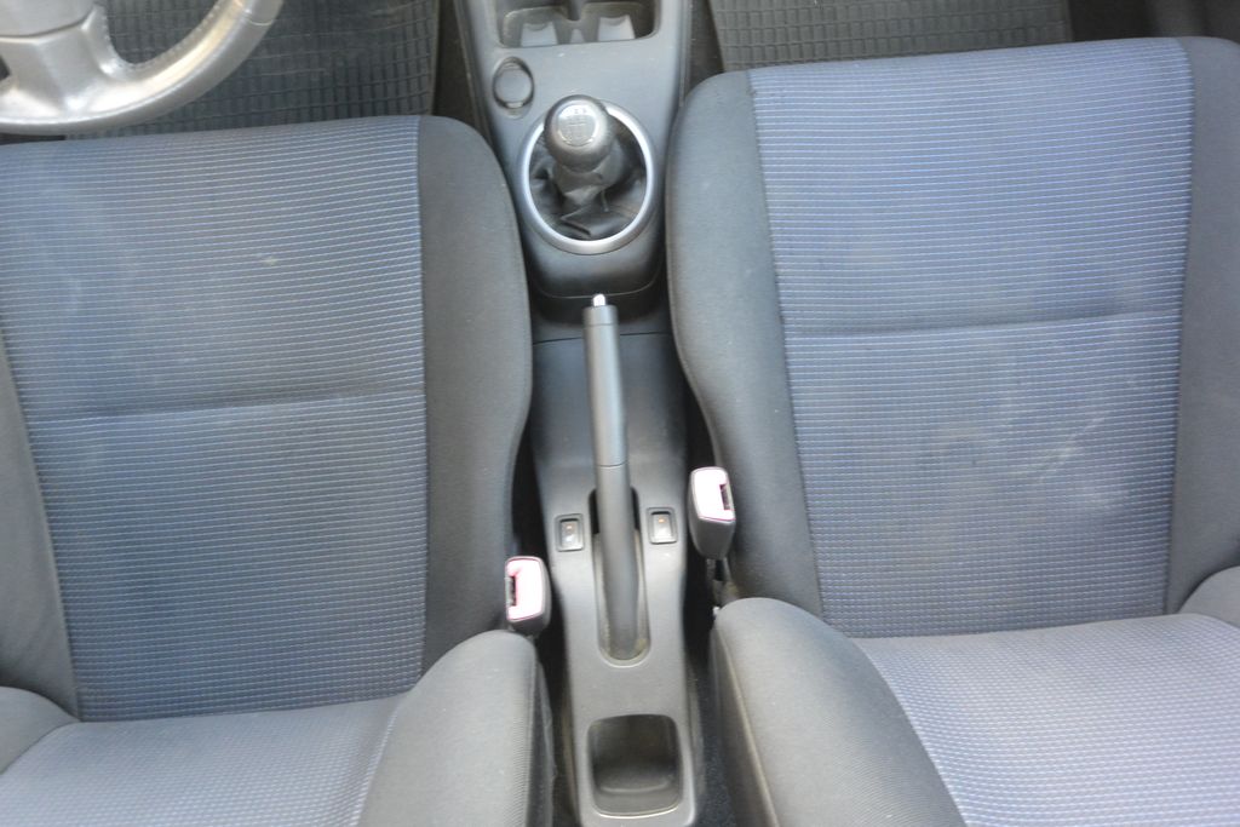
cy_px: 414
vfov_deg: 45.0
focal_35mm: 29
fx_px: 999
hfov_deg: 63.7
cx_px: 620
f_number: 3.5
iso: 800
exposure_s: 1/40
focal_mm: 11
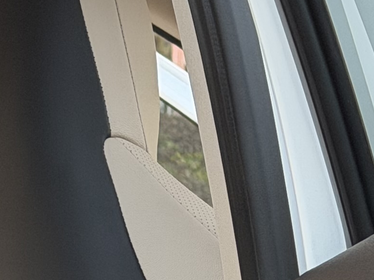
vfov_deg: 5.9
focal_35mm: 248
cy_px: 428
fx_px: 2679
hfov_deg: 7.8
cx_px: -218
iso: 100
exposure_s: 1/112
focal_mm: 6.76
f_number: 1.78
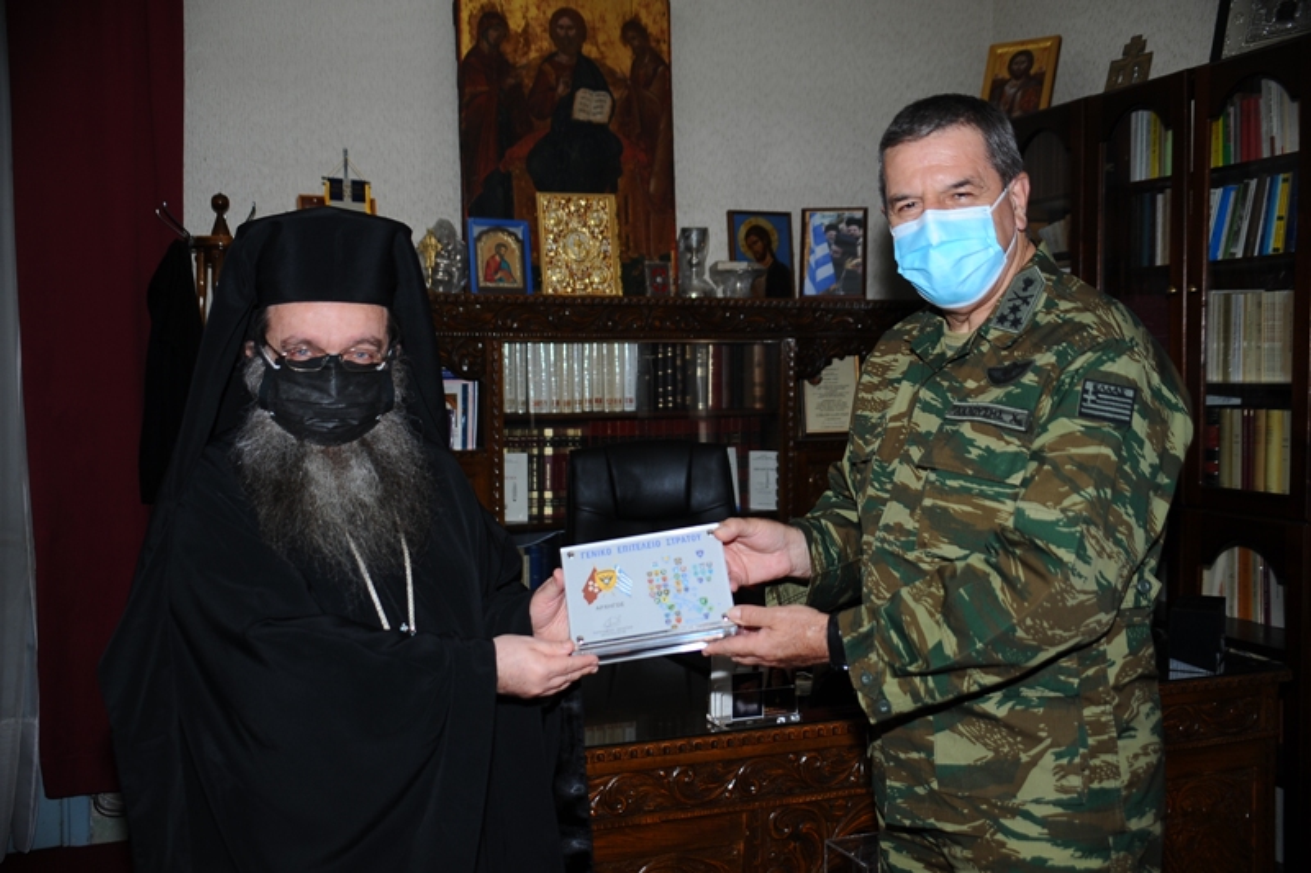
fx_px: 1456
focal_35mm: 40
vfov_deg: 33.4
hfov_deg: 48.5
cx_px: 656
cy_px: 436
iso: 250
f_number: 3.8
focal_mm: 40
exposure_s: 1/250
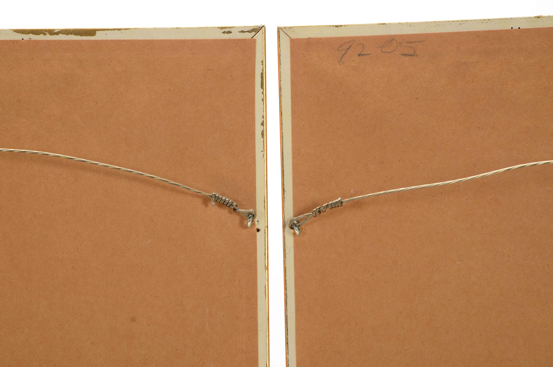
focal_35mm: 158
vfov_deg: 8.7
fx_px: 2414
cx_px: 276
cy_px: 184
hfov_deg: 13.1
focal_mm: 105
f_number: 11
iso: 200
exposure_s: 1/160
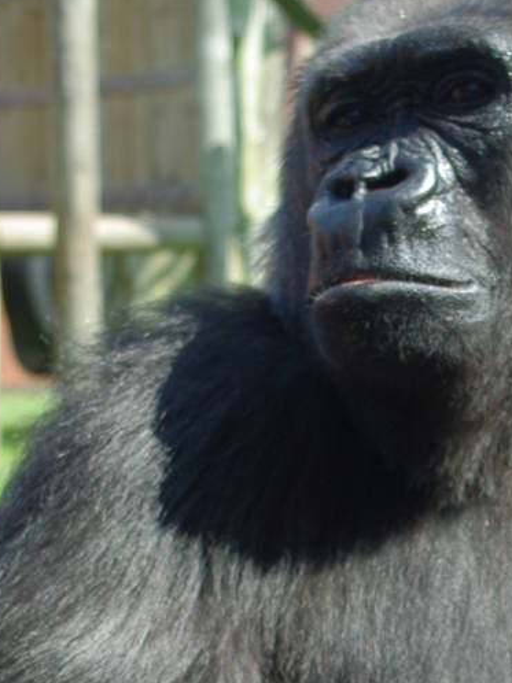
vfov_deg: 15.1
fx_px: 2566
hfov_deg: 11.3
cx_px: 429
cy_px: 476
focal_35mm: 130
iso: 100
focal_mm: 28.13
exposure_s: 1/180
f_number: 4
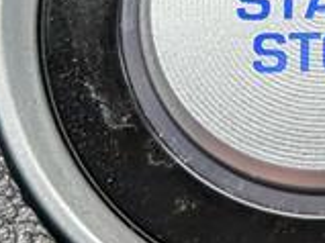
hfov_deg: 9.9
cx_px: 364
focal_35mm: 197
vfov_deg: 7.5
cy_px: 20
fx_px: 1848
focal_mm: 6.9
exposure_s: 1/500
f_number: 1.68
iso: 256
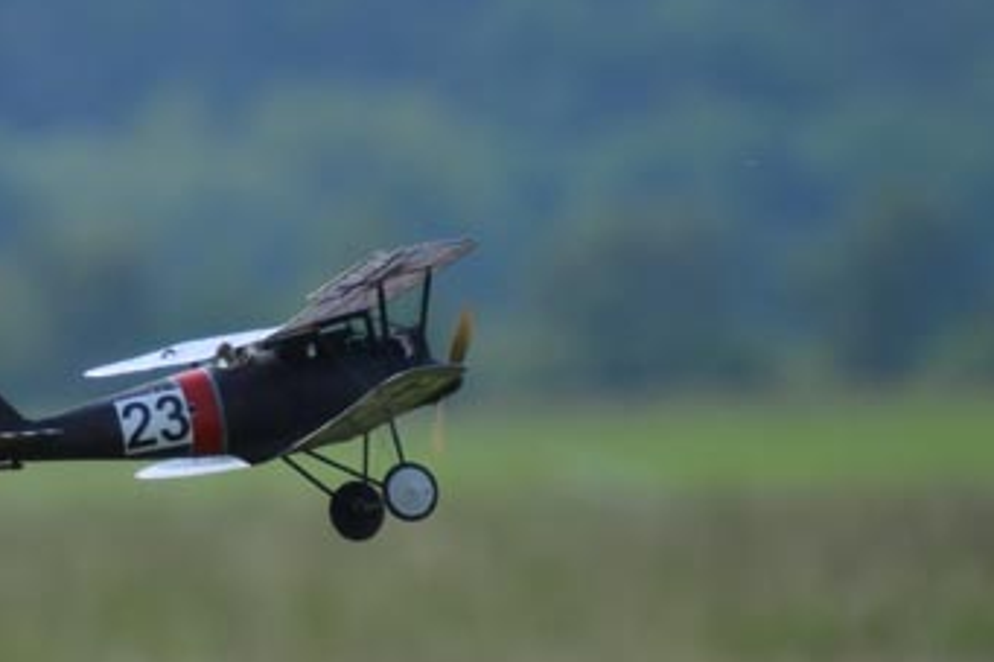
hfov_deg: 2.9
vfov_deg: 2.0
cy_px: 436
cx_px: -6
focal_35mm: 704
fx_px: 19428
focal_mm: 200
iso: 400
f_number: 5.6
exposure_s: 1/2000
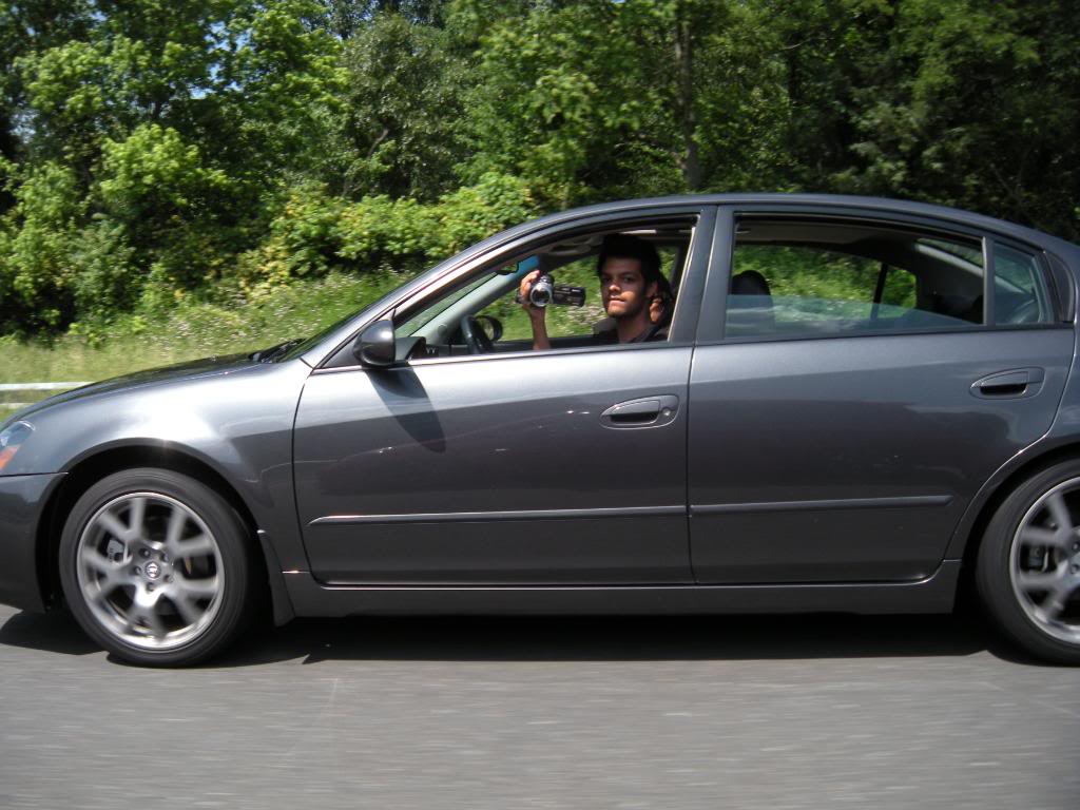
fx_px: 1092
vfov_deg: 40.7
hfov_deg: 52.6
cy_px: 405
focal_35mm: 35
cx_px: 540
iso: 64
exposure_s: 1/432
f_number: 3.8
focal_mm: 5.9
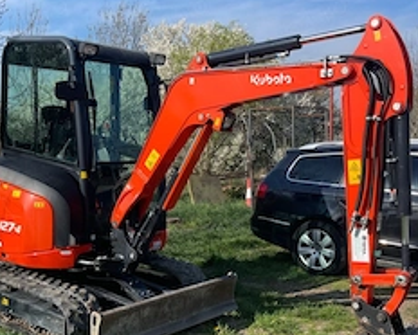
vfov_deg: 35.6
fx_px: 520
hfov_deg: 43.7
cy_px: 204
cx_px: 186
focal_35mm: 42
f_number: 1.6
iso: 32
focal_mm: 5.1
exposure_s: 1/2288
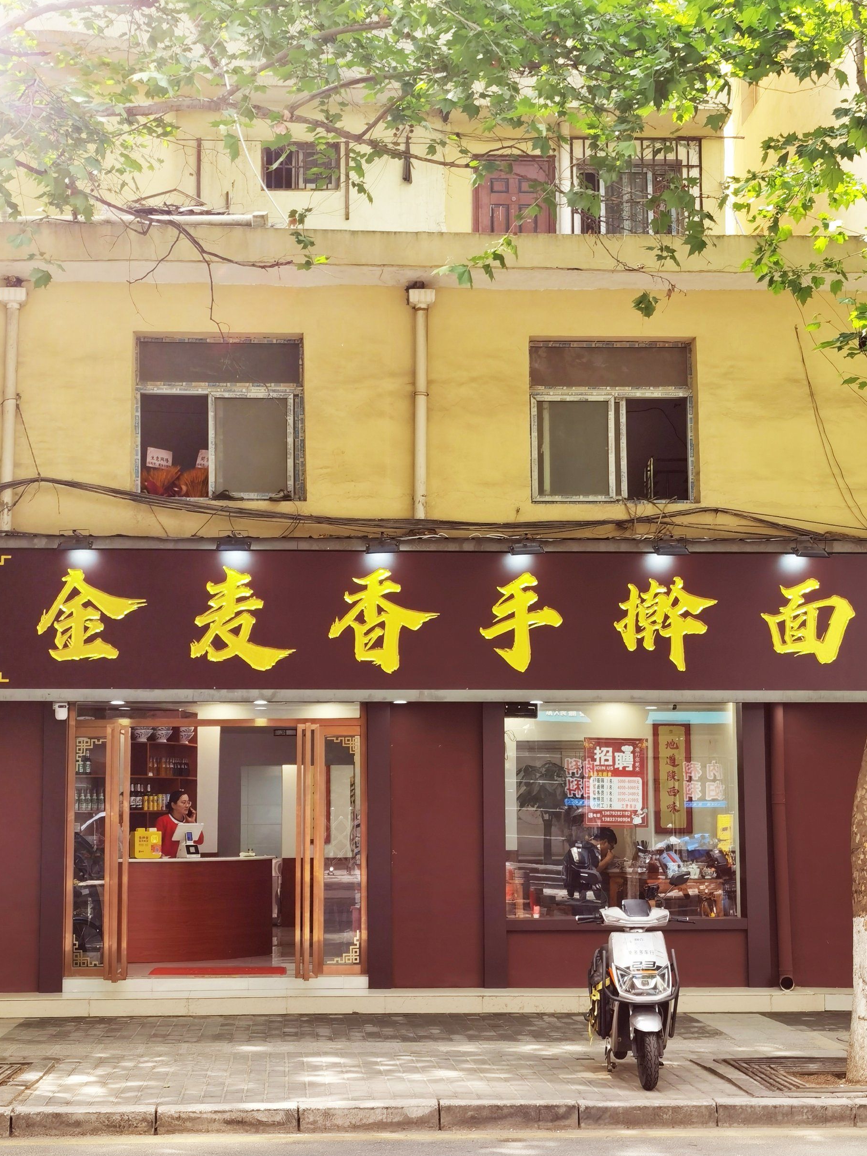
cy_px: 612
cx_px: 413
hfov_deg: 24.8
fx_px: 1970
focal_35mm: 59
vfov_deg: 32.7
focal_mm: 6.71
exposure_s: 1/250
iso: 50
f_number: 1.9
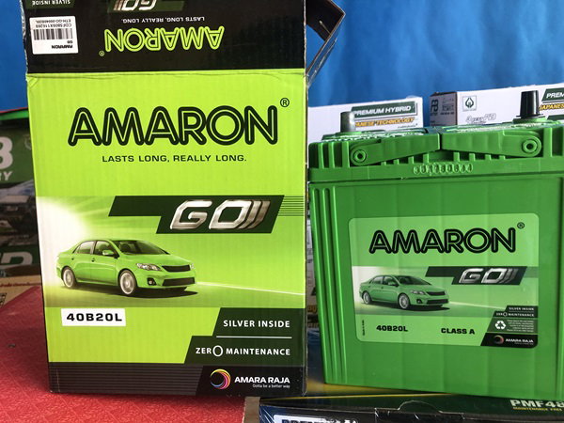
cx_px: 282
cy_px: 212
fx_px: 456
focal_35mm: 28
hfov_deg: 63.4
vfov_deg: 49.7
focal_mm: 3.99
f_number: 1.8
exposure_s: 1/40
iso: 25
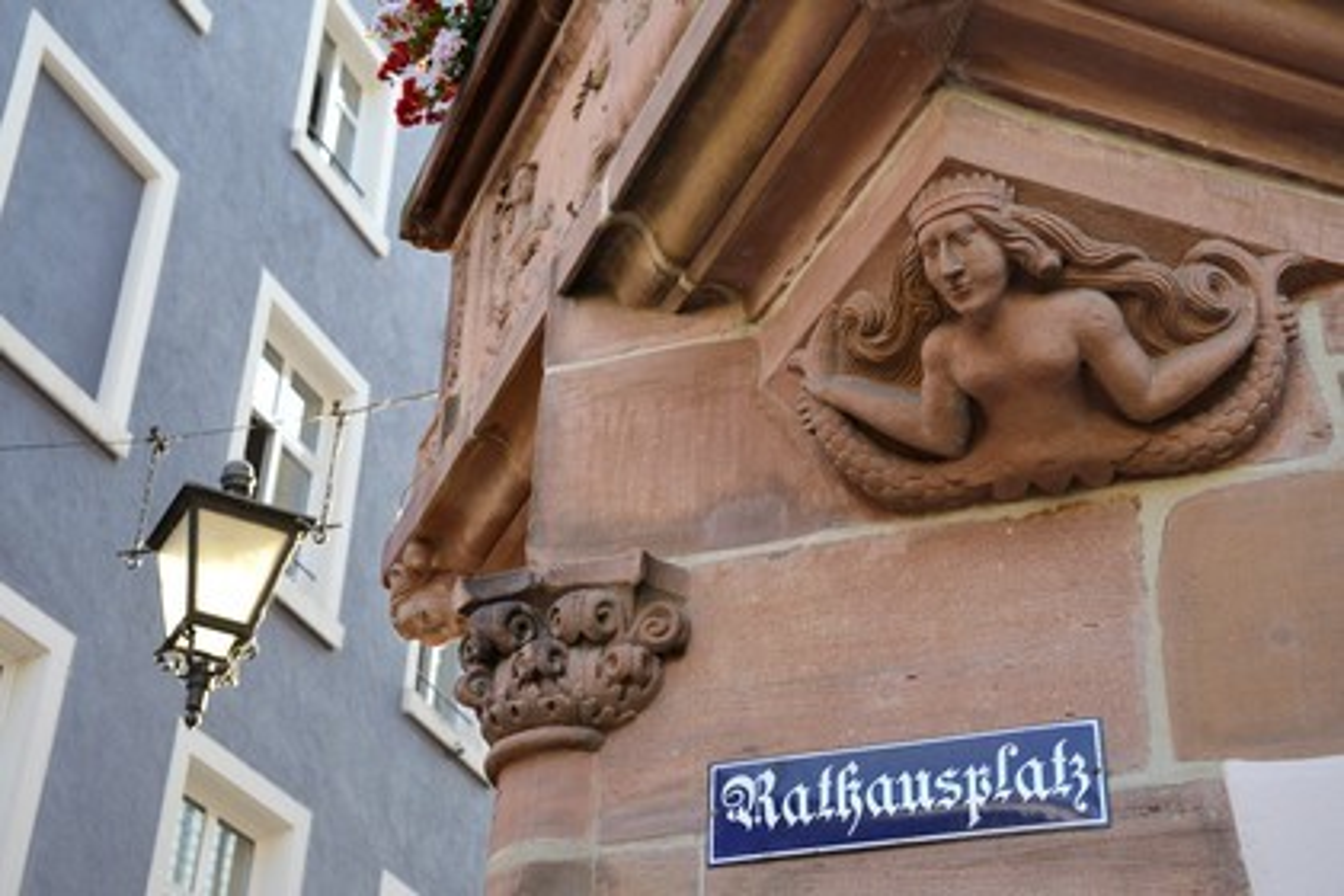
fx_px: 2053
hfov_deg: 36.2
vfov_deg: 24.6
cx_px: 672
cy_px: 448
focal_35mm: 55
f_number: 4.5
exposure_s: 1/160
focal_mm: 55
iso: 200
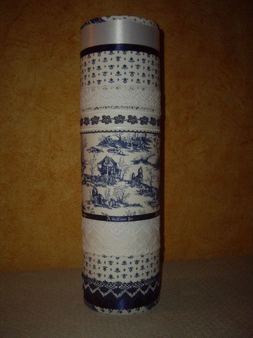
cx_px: 126
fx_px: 370
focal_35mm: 38
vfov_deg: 49.0
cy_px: 169
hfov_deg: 37.7
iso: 400
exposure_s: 1/40
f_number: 2.8
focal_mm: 7.9
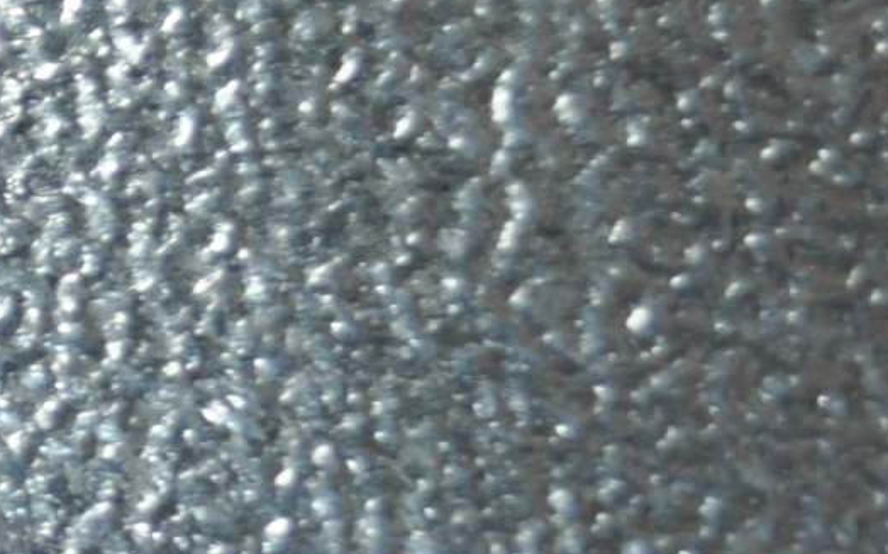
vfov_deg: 8.7
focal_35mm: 150
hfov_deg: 12.6
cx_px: -769
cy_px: 402
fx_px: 3629
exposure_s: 1/60
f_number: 4
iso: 200
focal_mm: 24
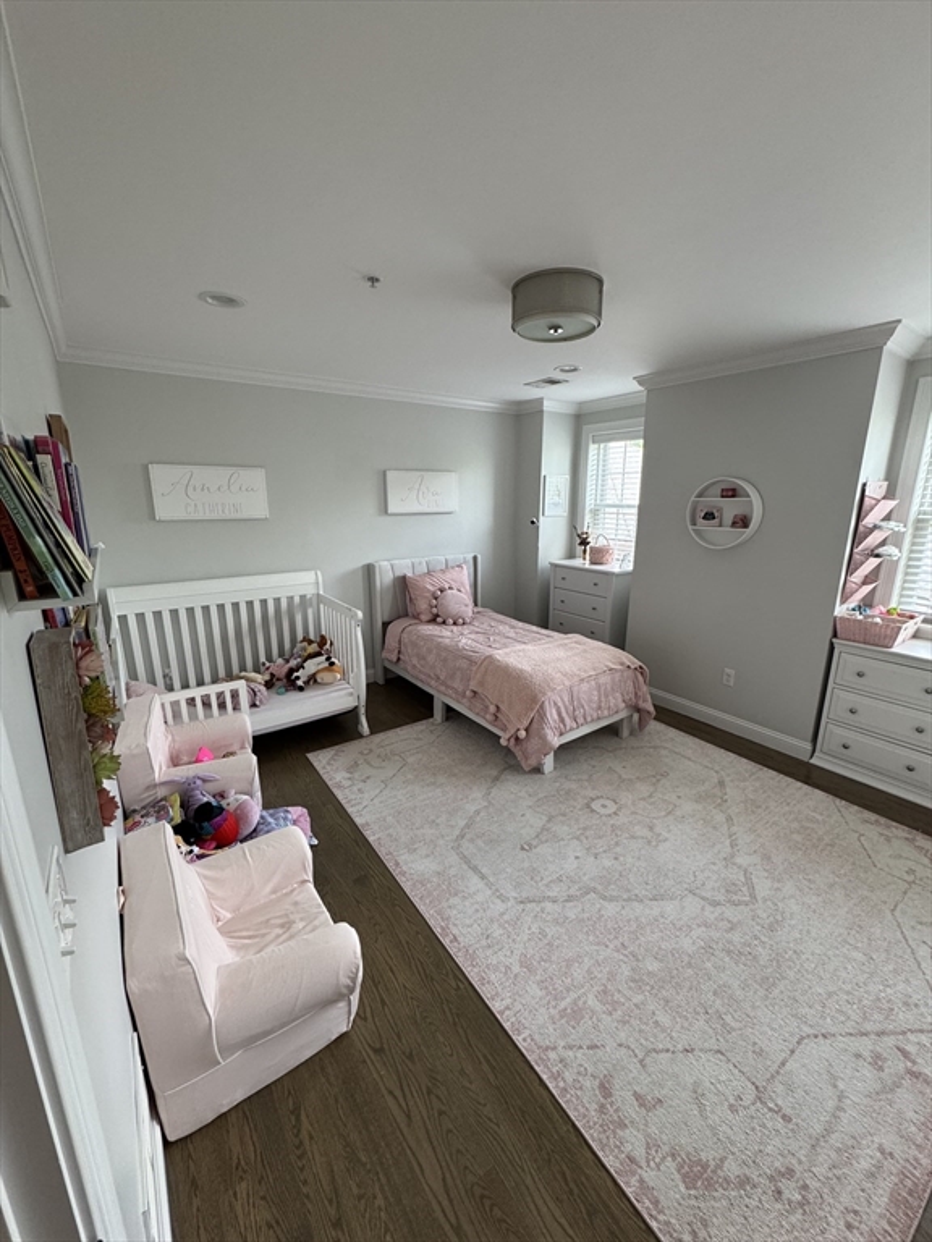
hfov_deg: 85.7
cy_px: 621
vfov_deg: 102.1
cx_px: 466
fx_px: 503
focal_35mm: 14
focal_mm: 2.22
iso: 200
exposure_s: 1/120
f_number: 2.2
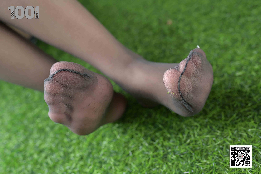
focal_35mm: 35
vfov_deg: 37.9
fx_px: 254
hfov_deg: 54.4
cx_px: 130
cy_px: 87
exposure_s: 1/320
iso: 320
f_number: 3.5
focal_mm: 35
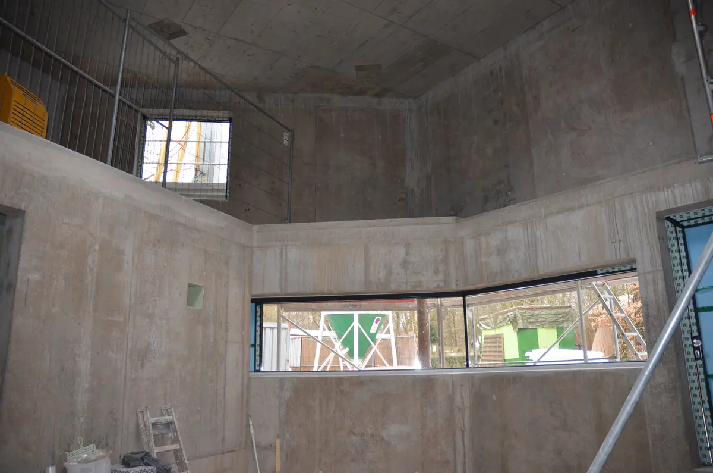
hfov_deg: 67.5
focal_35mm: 27
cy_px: 236
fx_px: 534
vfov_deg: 47.7
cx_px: 356
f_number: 3.5
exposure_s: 1/125
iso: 400
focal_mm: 18
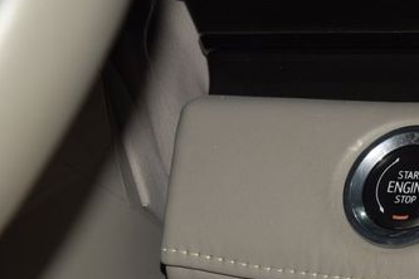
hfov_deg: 10.1
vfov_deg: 6.8
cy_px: 170
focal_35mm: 202
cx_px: 401
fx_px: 2351
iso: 100
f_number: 8
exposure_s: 1/125
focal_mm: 70
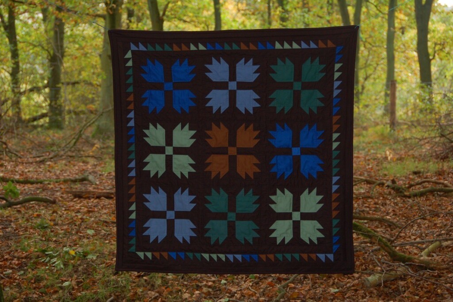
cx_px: 226
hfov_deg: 18.2
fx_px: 1414
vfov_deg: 12.2
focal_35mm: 112
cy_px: 151
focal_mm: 75
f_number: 5.3
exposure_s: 1/60
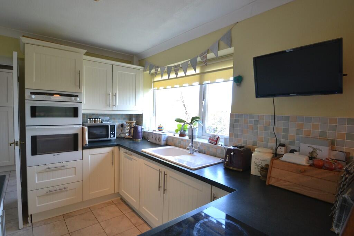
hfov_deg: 92.4
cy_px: 118
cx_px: 177
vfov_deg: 69.7
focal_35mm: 17
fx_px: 170
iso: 400
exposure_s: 1/60
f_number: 3.5
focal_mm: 11.5
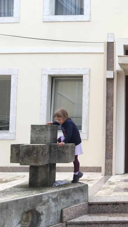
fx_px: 290
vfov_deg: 42.9
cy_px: 117
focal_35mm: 48
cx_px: 165
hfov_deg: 22.4
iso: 25
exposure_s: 1/123
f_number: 2.2
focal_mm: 4.15
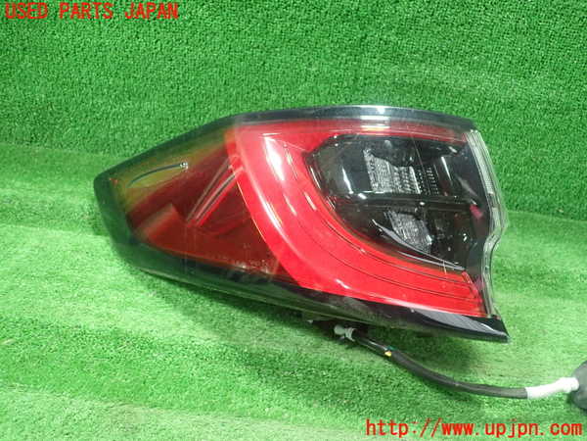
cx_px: 294
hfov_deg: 60.0
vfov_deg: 46.8
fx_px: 509
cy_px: 220
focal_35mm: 30
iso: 800
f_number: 2.3
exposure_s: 1/100
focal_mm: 5.5
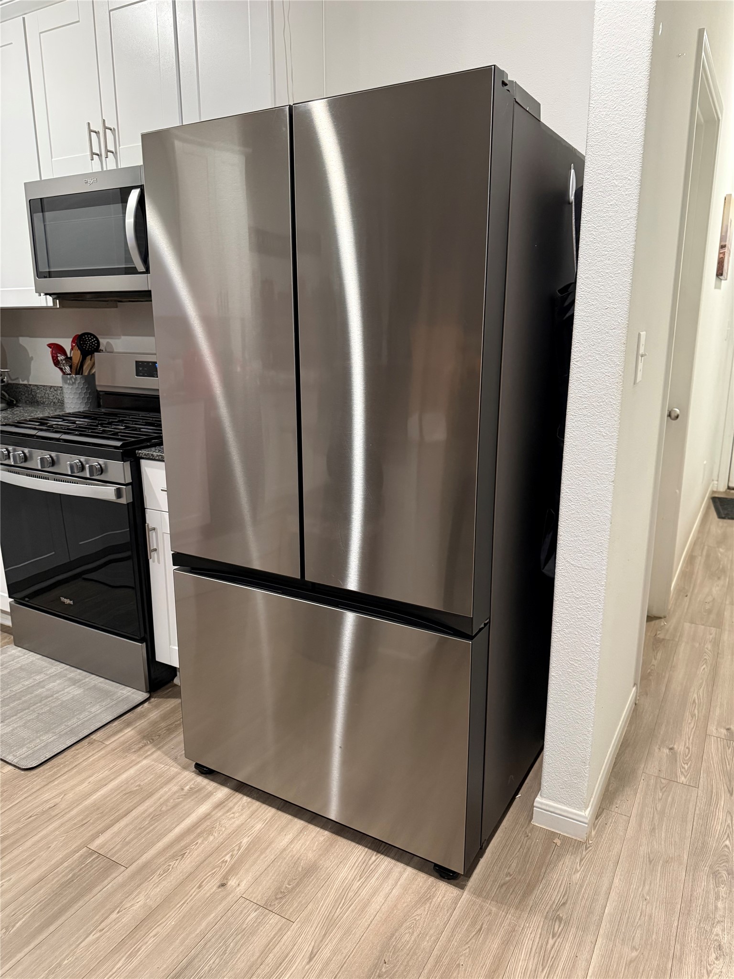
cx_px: 367
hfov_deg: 56.8
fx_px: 679
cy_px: 490
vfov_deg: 71.6
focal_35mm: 24
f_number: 1.78
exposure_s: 1/60
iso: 500
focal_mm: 6.76
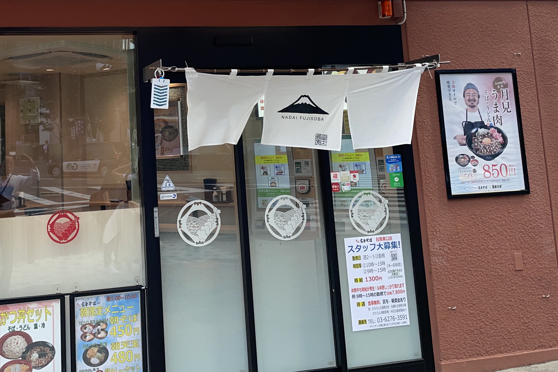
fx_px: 651
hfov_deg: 45.5
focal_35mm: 42
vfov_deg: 31.0
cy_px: 69
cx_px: 174
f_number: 1.6
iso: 32
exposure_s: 1/569
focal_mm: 4.2
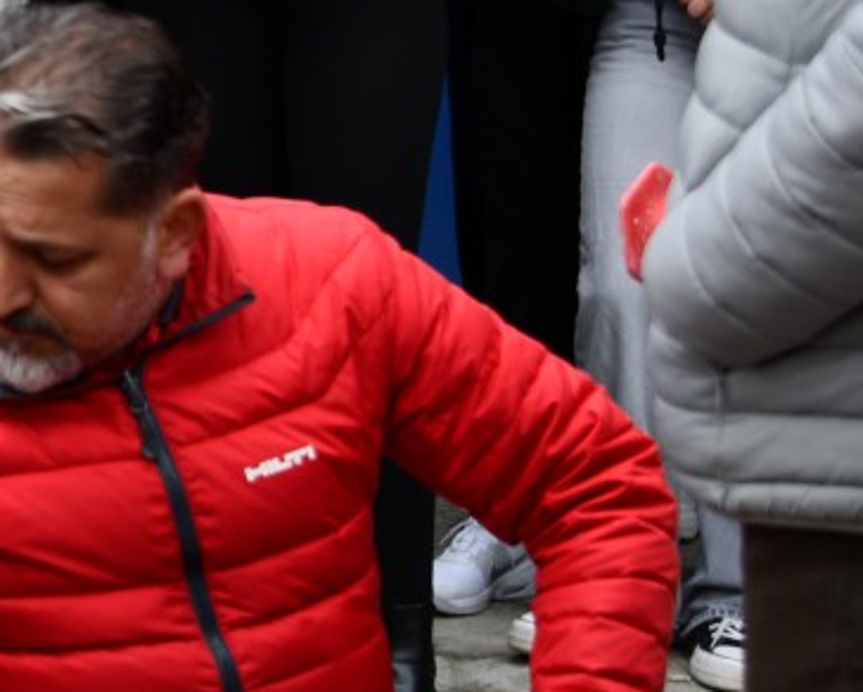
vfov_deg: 6.4
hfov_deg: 7.8
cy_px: 111
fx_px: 6188
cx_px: -408
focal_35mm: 242
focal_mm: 58
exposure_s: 1/60
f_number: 5.6
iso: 100
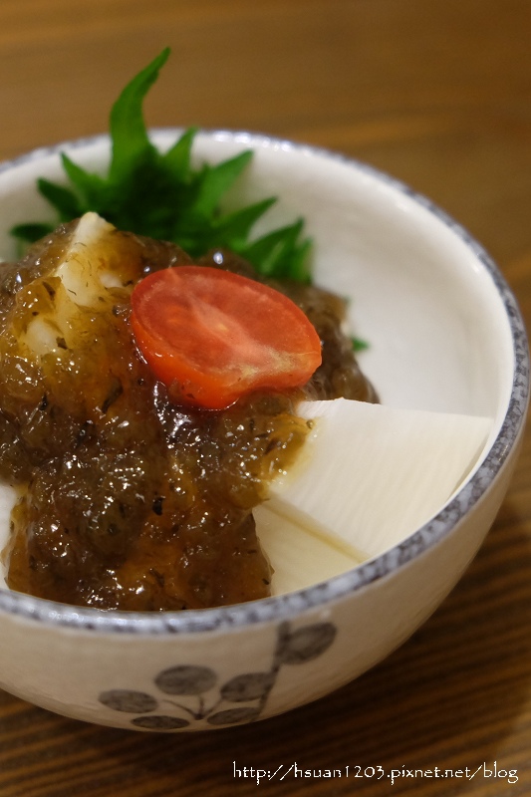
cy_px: 398
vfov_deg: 40.4
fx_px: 1085
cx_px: 266
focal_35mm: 49
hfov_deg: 27.5
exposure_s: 1/15
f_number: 3.6
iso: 1600
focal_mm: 32.9
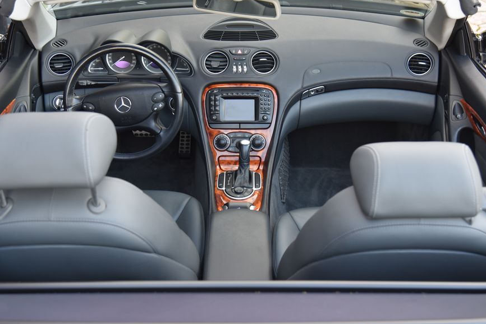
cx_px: 242
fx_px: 702
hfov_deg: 38.2
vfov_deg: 26.0
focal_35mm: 52
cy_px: 136
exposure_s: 1/60
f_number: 4
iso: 500
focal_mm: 44
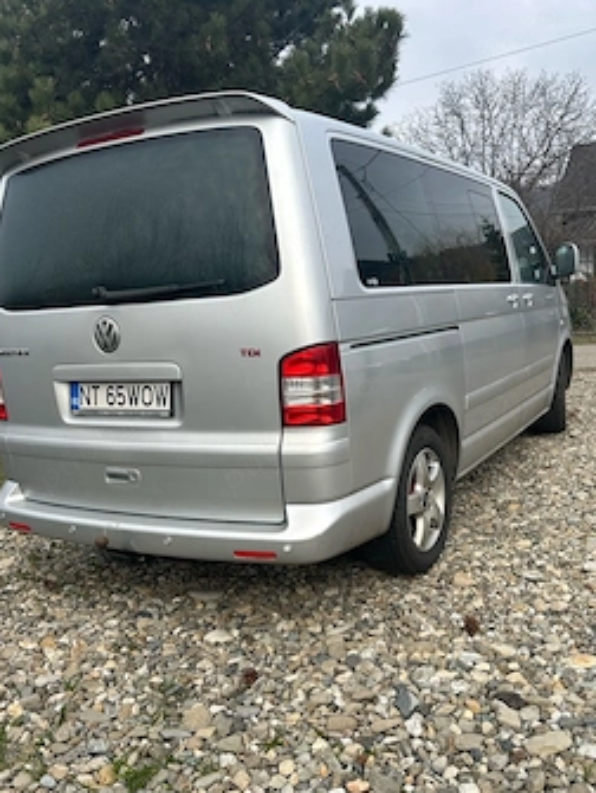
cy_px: 462
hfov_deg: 45.4
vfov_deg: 58.0
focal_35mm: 31
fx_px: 710
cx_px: 345
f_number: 1.5
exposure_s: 1/723
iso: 50
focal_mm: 5.7
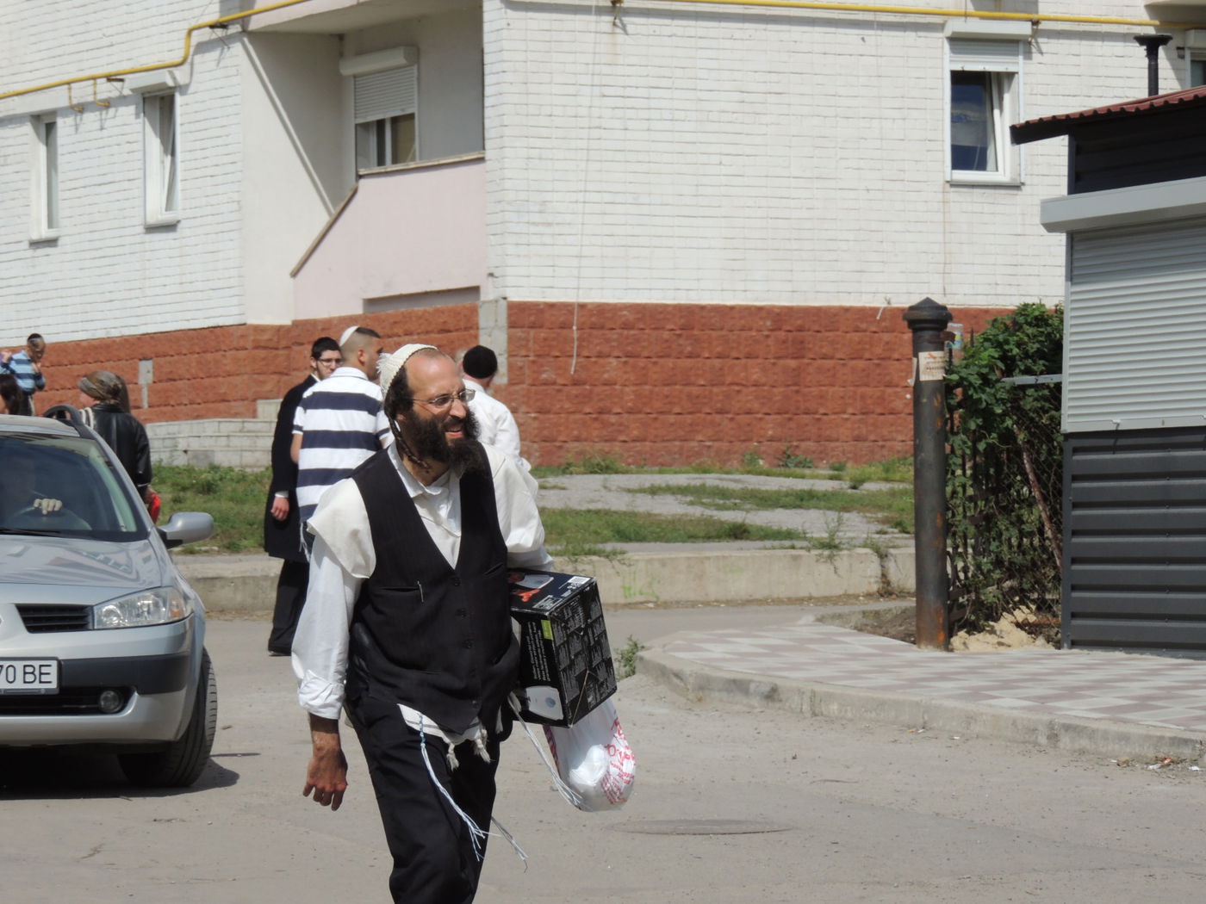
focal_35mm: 145
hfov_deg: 13.6
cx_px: 603
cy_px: 452
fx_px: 5052
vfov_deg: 10.2
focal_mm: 25.8
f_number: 4.4
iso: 100
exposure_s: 1/1250
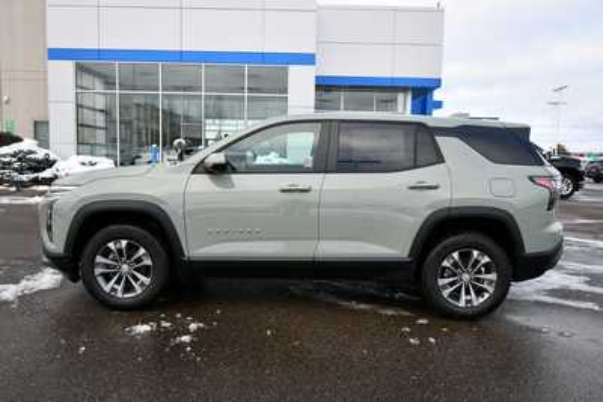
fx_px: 503
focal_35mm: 30
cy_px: 201
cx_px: 302
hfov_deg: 61.9
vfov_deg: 43.6
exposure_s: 1/250
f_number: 5.6
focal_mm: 20
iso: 250
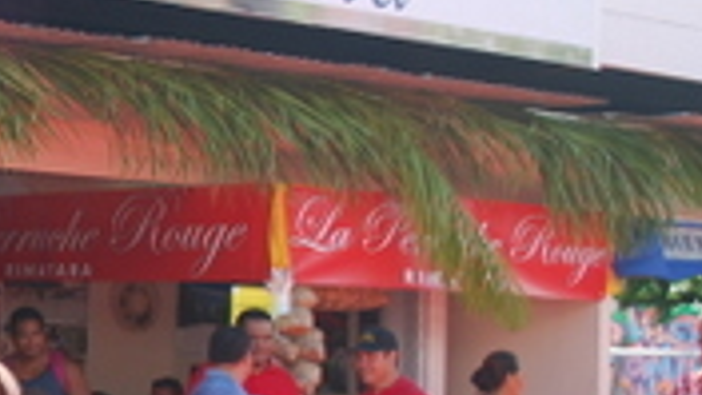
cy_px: 239
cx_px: -367
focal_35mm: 126
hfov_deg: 15.6
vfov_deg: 9.6
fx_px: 2345
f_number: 4.5
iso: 100
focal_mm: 22
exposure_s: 1/200
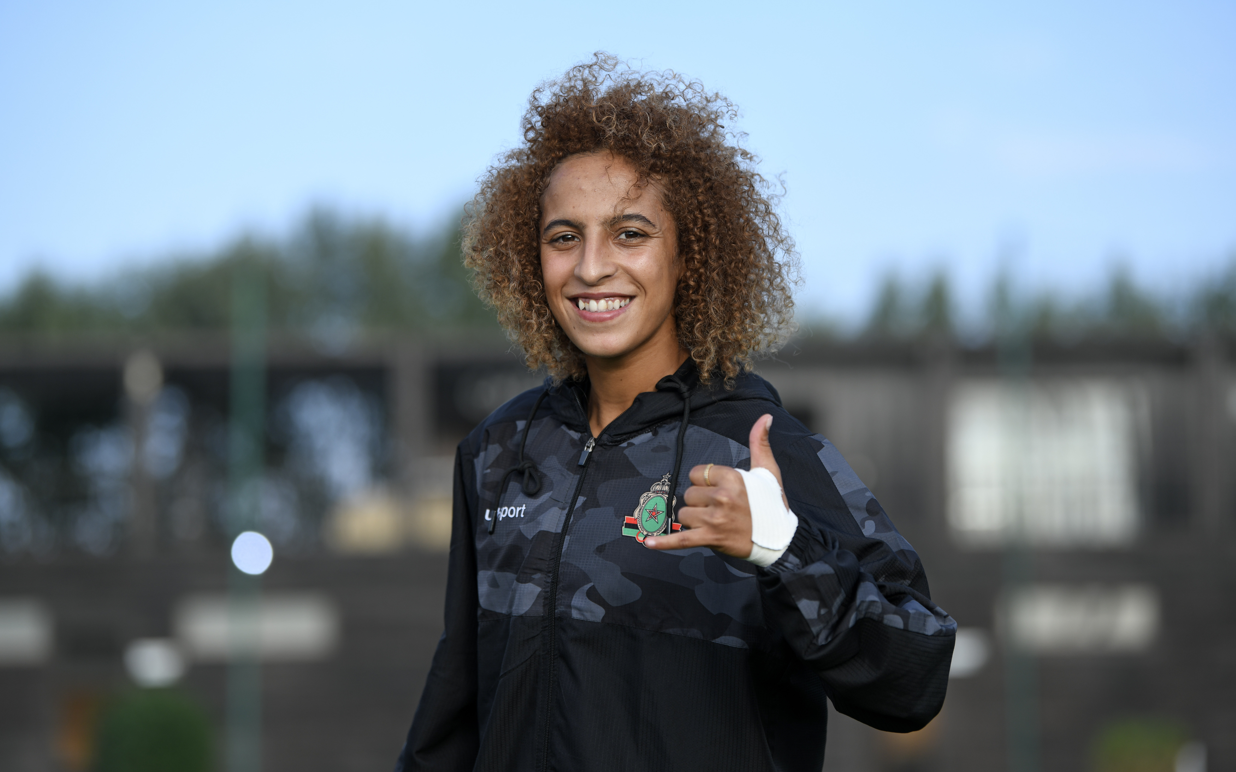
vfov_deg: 10.2
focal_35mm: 128
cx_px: 621
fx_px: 4312
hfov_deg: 16.3
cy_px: 396
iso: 125
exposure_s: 1/800
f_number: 2.8
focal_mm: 125
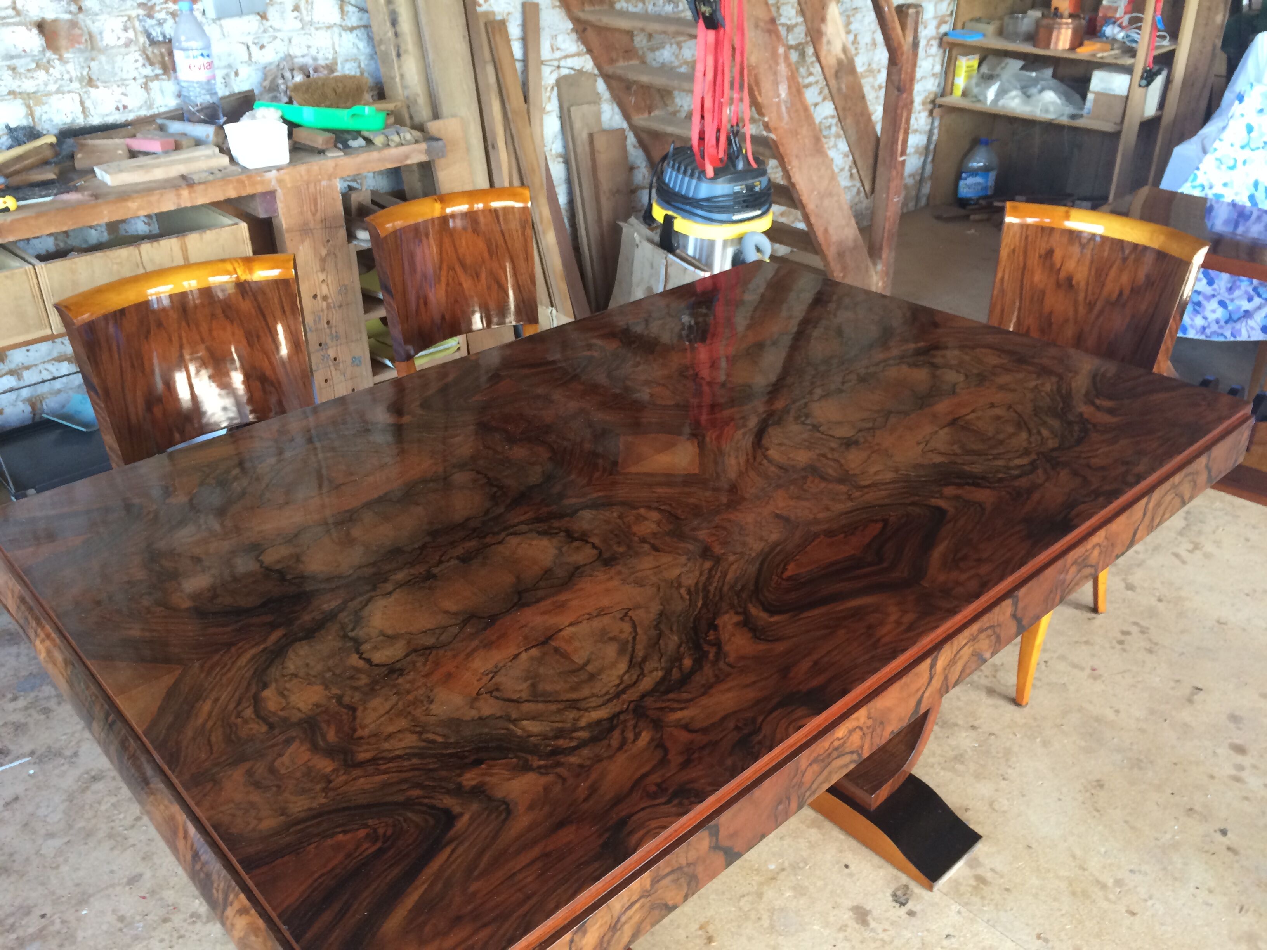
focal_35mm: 29
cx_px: 634
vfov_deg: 48.2
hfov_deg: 61.7
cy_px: 475
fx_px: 1061
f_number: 2.2
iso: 125
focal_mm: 4.15
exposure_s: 1/33
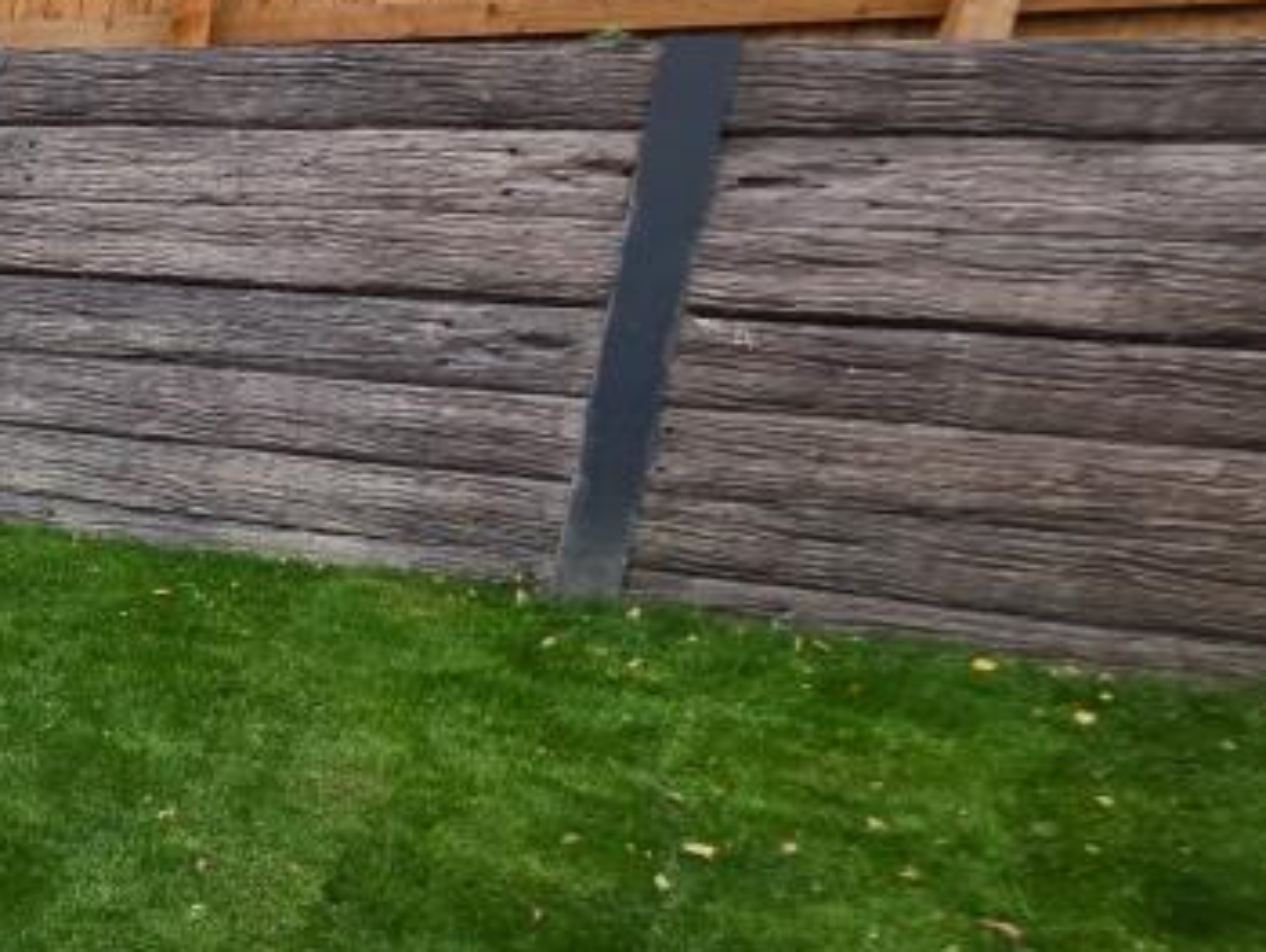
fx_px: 1391
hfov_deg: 31.3
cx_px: -535
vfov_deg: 37.7
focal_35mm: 38
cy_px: 525
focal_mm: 2.2
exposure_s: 1/329
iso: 40
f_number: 1.9
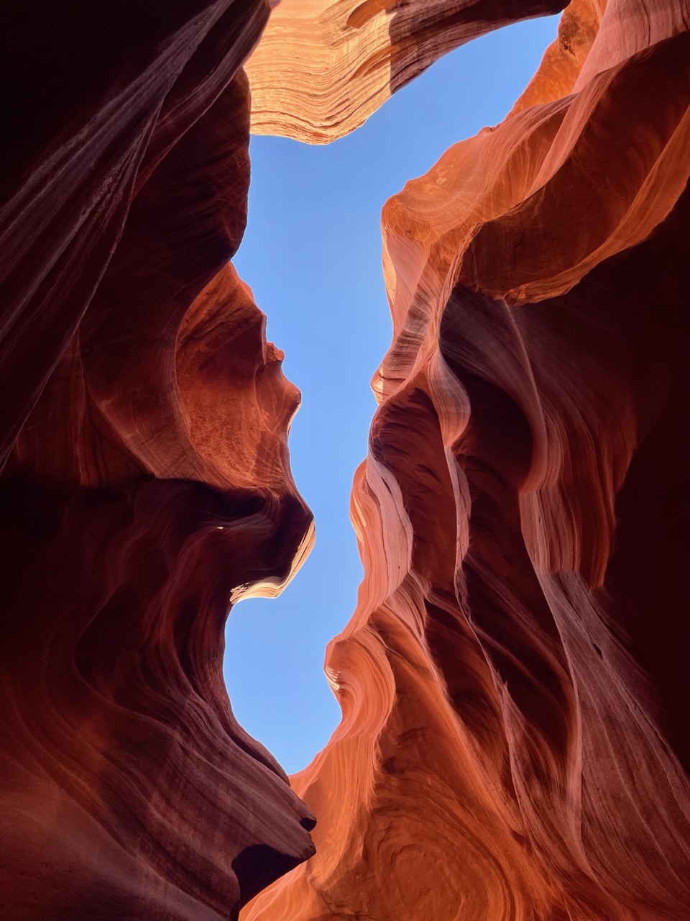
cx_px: 345
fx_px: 691
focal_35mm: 26
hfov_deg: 53.1
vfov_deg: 67.3
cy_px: 460
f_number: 1.6
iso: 32
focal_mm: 4.2
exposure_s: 1/435
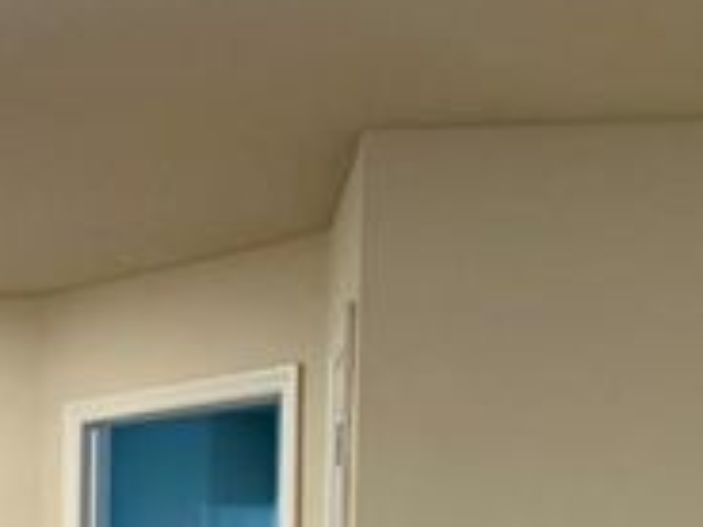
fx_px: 1868
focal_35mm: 92
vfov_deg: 15.1
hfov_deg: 20.3
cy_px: 741
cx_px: -67
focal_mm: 6.76
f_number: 1.78
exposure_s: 1/60
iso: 125
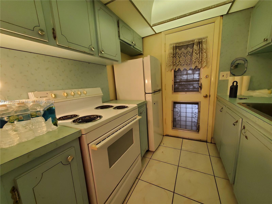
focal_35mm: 13
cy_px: 102
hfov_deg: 106.2
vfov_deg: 89.9
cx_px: 136
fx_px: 102
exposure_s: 1/60
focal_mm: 1.8
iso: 200
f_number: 2.2
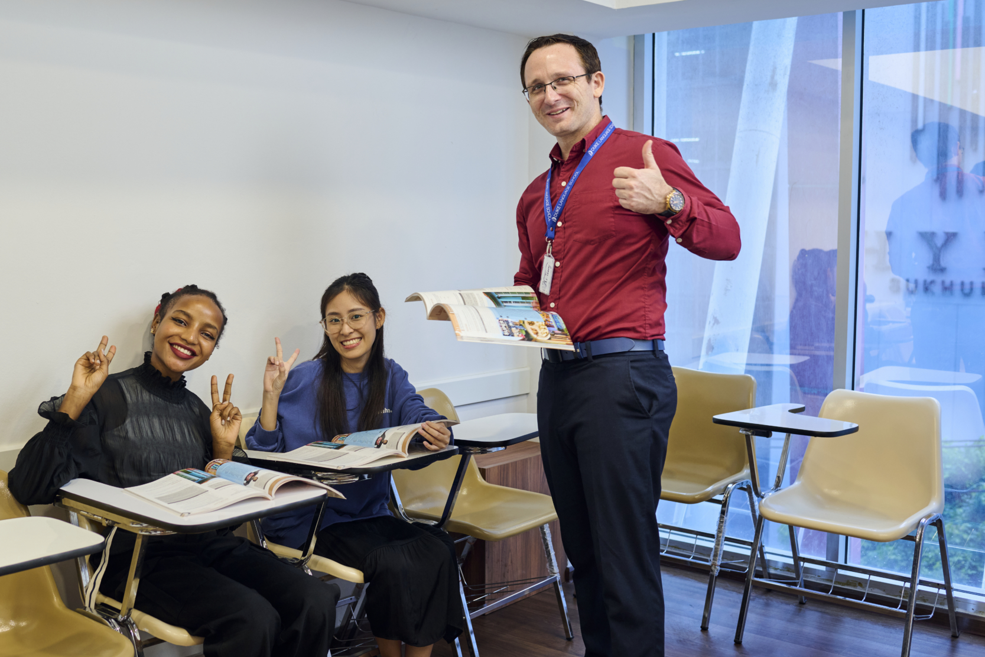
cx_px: 384
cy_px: 317
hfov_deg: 45.1
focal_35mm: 43
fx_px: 1176
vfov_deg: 31.2
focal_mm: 35
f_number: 4
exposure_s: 1/50
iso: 400
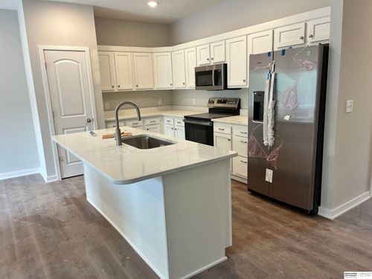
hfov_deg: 67.3
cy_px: 140
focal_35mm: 26
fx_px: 279
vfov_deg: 53.1
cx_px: 186
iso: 100
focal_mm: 5.1
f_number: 1.6
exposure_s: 1/120
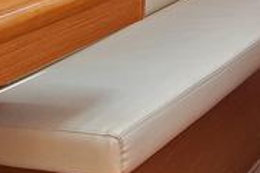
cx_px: 497
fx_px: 570
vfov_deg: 14.7
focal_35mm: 79
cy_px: -152
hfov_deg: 18.5
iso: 1000
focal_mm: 12
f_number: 6.3
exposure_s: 1/100
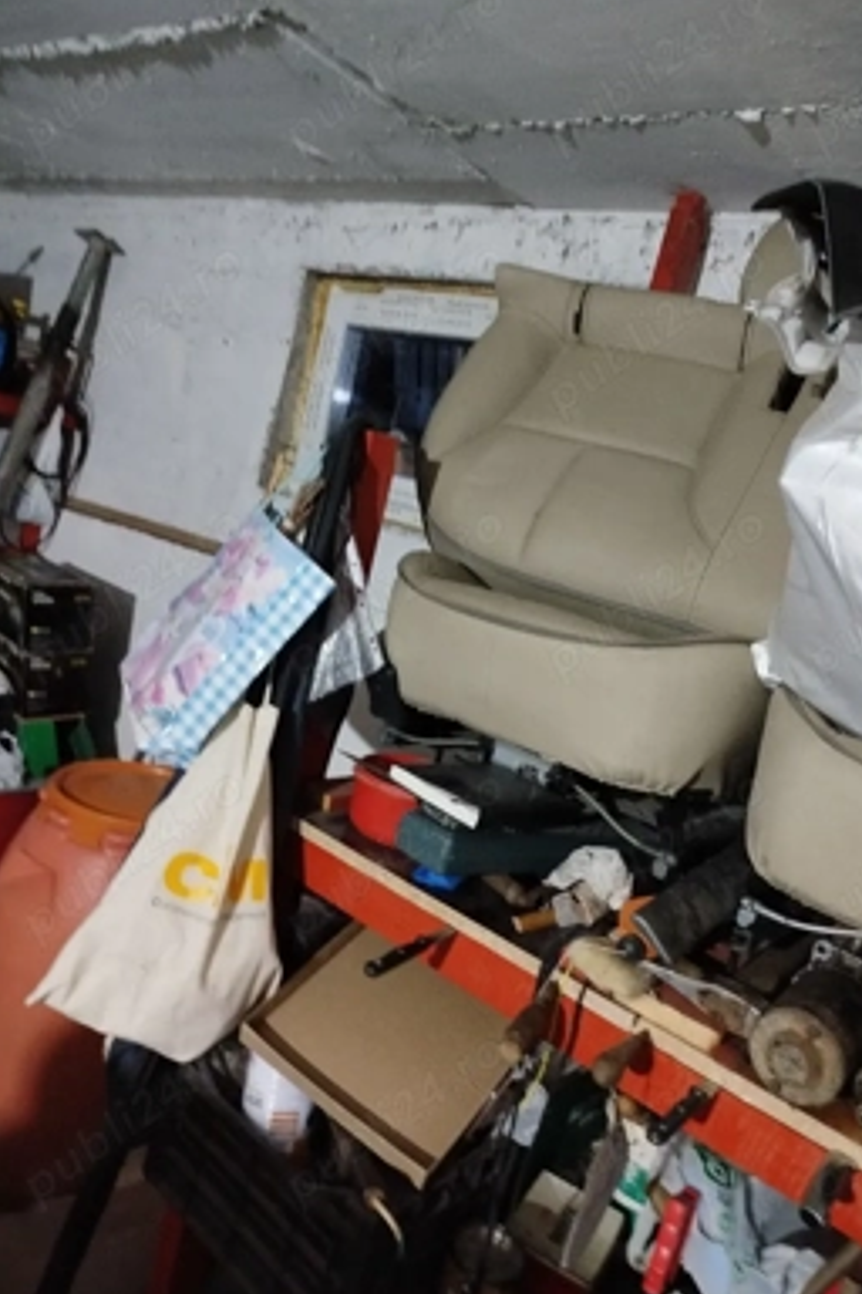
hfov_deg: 49.5
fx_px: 934
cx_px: 461
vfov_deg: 69.4
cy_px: 634
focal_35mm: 26
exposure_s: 1/10
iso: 1000
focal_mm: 5.31
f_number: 1.7
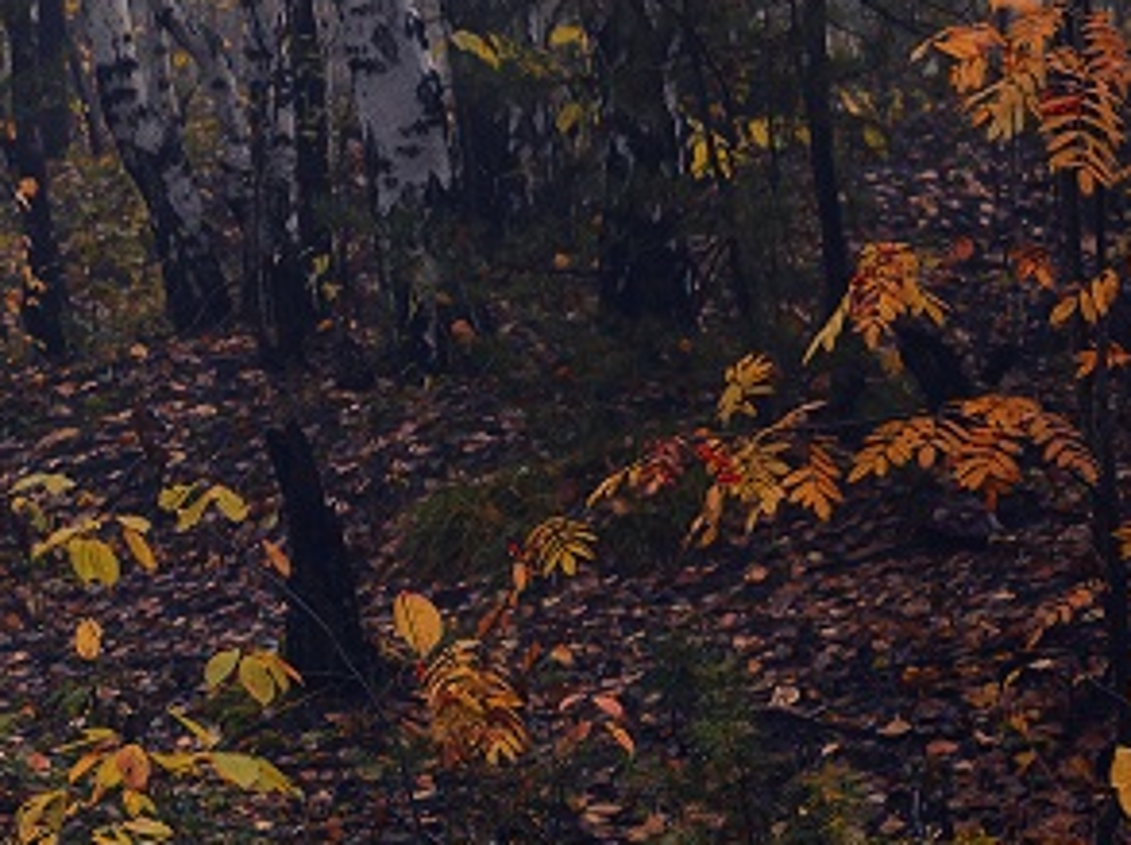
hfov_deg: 9.0
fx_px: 6754
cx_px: -1089
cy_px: -228
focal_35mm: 207
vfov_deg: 7.1
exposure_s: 1/125
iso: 200
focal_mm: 35
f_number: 4
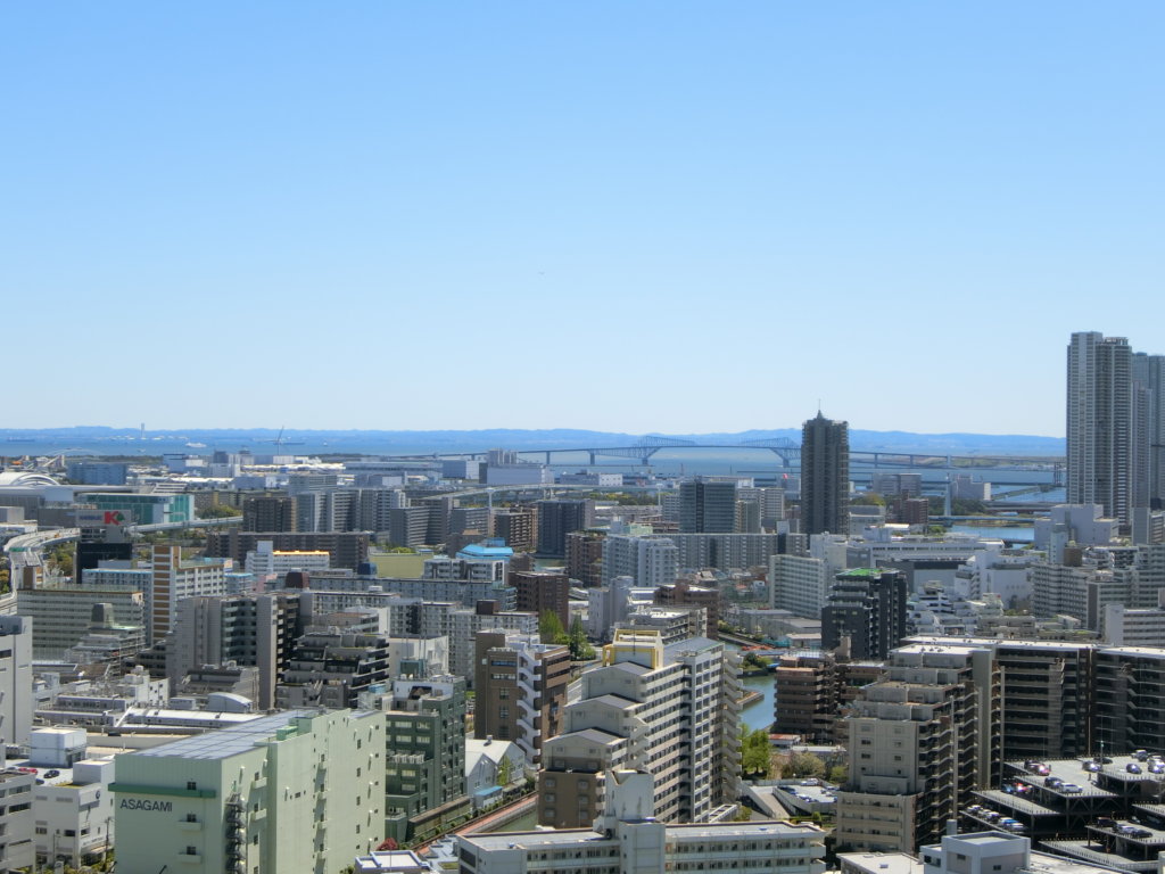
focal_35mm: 67
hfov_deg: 29.0
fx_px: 2255
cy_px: 437
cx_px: 582
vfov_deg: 21.9
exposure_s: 1/500
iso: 80
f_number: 5.1
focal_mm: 14.4
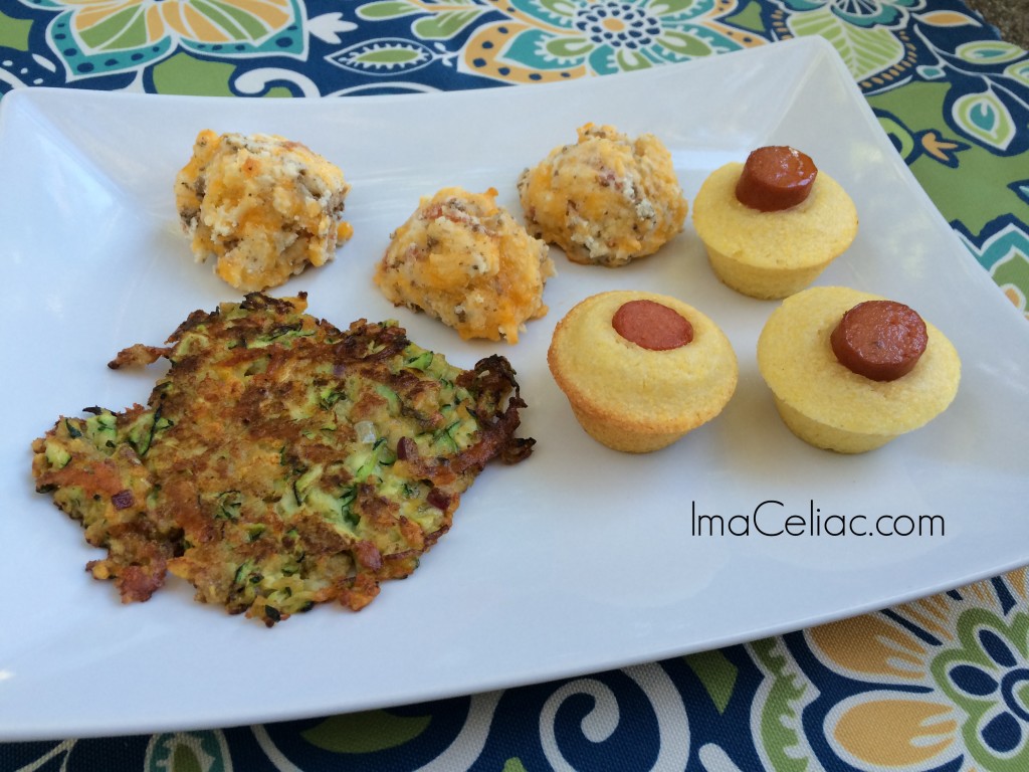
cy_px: 386
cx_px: 514
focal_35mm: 29
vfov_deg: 48.2
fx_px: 862
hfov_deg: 61.7
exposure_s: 1/40
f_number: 2.2
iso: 32
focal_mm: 4.15
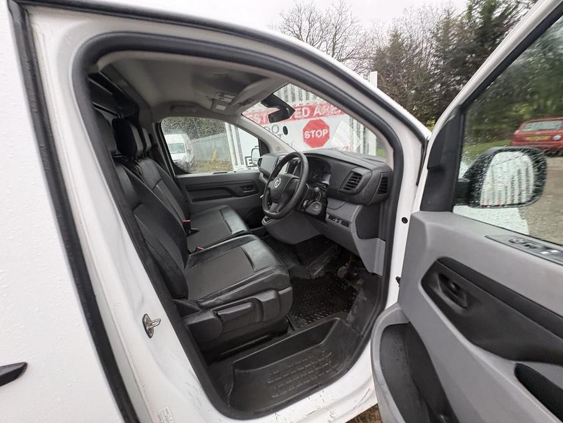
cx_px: 282
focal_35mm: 14
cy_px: 212
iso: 320
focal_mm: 2.22
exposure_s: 1/60
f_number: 2.2
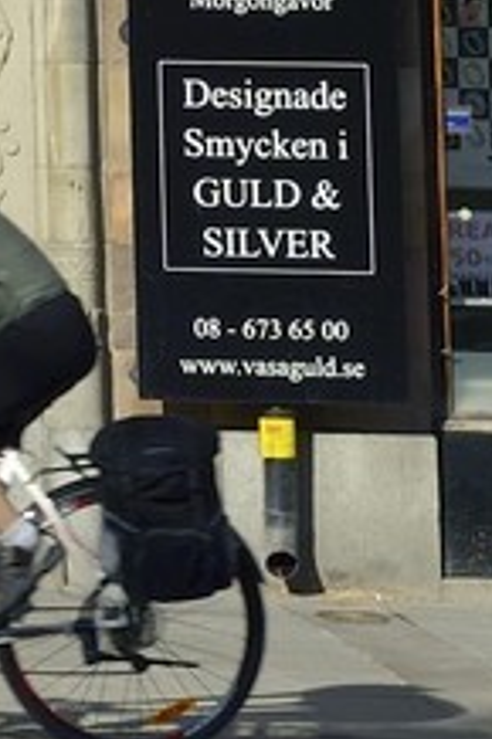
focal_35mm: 403
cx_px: -1188
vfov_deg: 4.9
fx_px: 8274
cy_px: -1312
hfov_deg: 3.3
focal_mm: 55
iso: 200
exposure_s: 1/250
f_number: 13
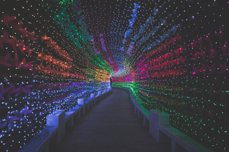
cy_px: 76
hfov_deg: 90.0
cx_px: 114
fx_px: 114
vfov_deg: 67.4
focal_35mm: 18
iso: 500
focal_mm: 18
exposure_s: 1/50
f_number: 3.5
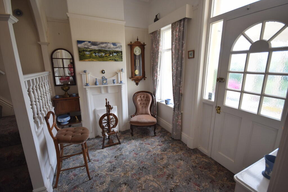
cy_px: 96
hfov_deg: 95.0
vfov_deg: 72.1
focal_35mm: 16
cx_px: 144
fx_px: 132
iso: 400
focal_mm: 11
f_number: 5.6
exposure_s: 1/125
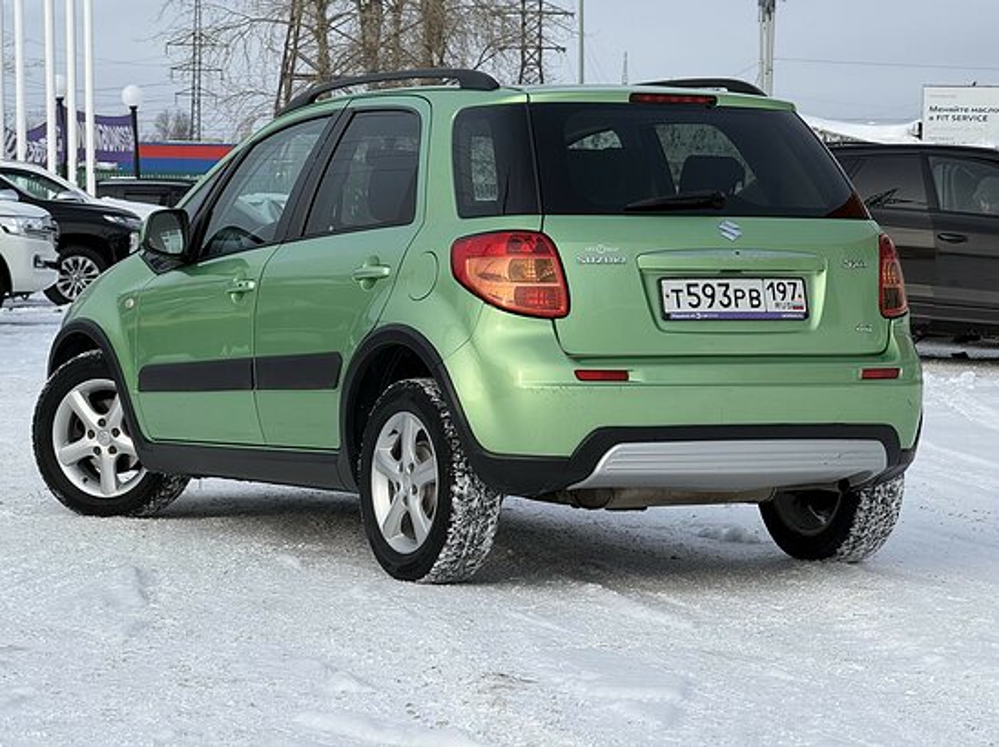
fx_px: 3460
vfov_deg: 12.3
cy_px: 374
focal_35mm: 120
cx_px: 500
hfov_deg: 16.4
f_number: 2.8
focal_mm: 15.66
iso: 50
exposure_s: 1/938
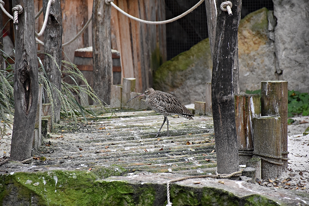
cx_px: 154
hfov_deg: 9.8
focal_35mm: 210
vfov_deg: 6.5
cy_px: 103
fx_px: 1803
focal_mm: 140
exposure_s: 1/500
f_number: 5.6
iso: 2000
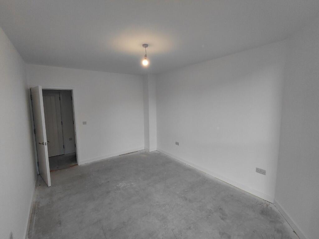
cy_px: 120
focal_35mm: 16
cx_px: 160
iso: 64
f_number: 2.2
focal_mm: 1.64
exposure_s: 1/60
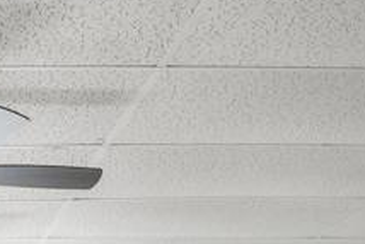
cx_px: -102
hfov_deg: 21.5
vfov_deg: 13.1
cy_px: 532
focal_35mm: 86
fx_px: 873
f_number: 9
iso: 250
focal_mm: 12
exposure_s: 1/100
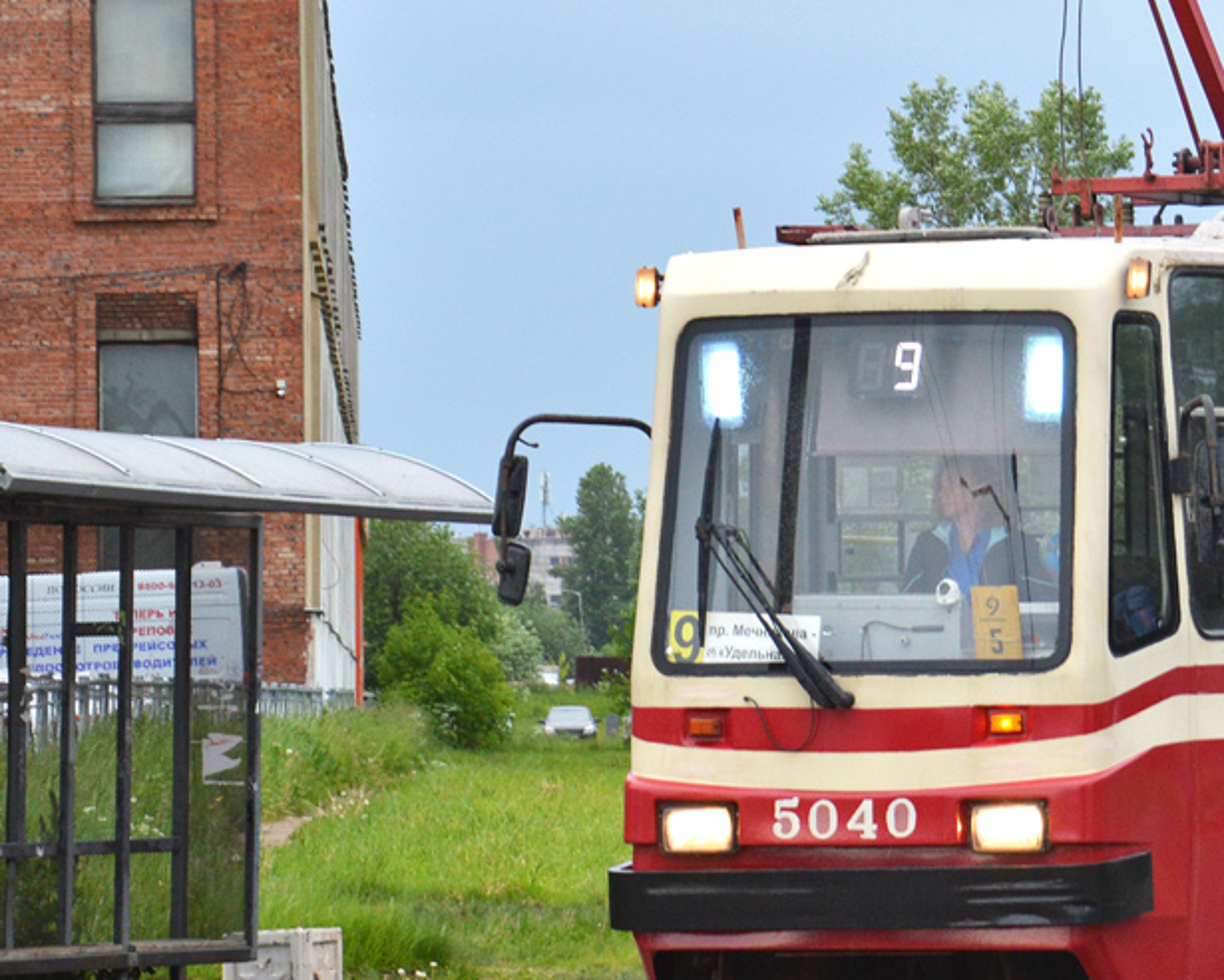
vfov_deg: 7.8
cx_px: 1447
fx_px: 7209
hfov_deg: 9.6
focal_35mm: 199
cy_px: 301
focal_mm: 58
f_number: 5.6
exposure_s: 1/60
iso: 400
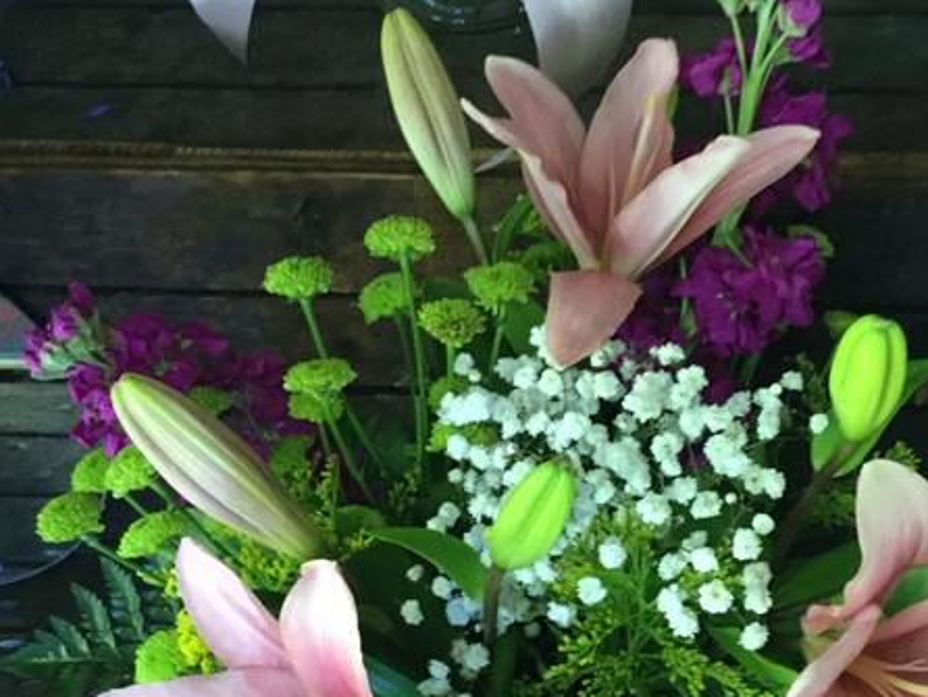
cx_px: 581
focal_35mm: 50
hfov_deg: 37.9
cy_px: 476
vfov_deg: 28.9
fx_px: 1341
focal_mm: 3.3
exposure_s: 1/30
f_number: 2.4
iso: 200
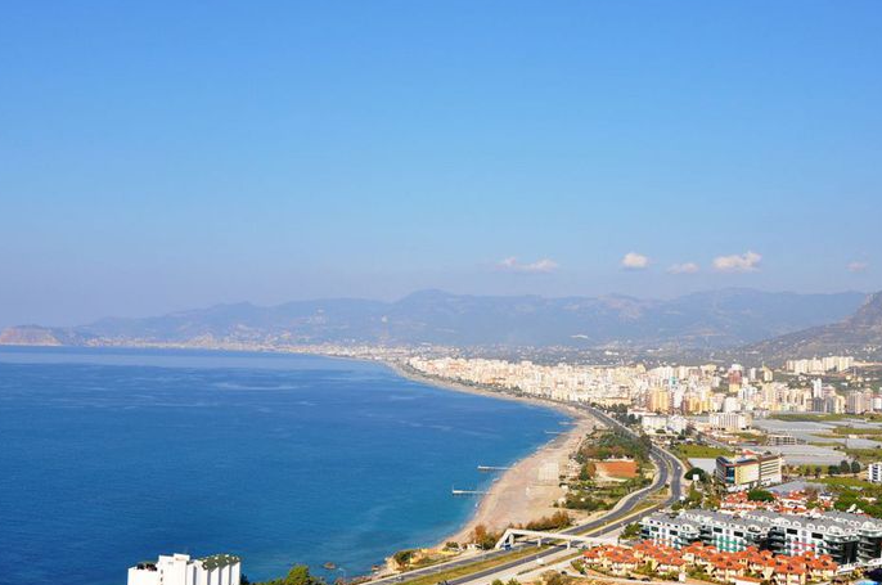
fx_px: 1199
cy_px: 307
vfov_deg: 27.4
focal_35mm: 49
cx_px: 454
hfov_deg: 40.4
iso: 200
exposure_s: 1/400
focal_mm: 28
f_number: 10
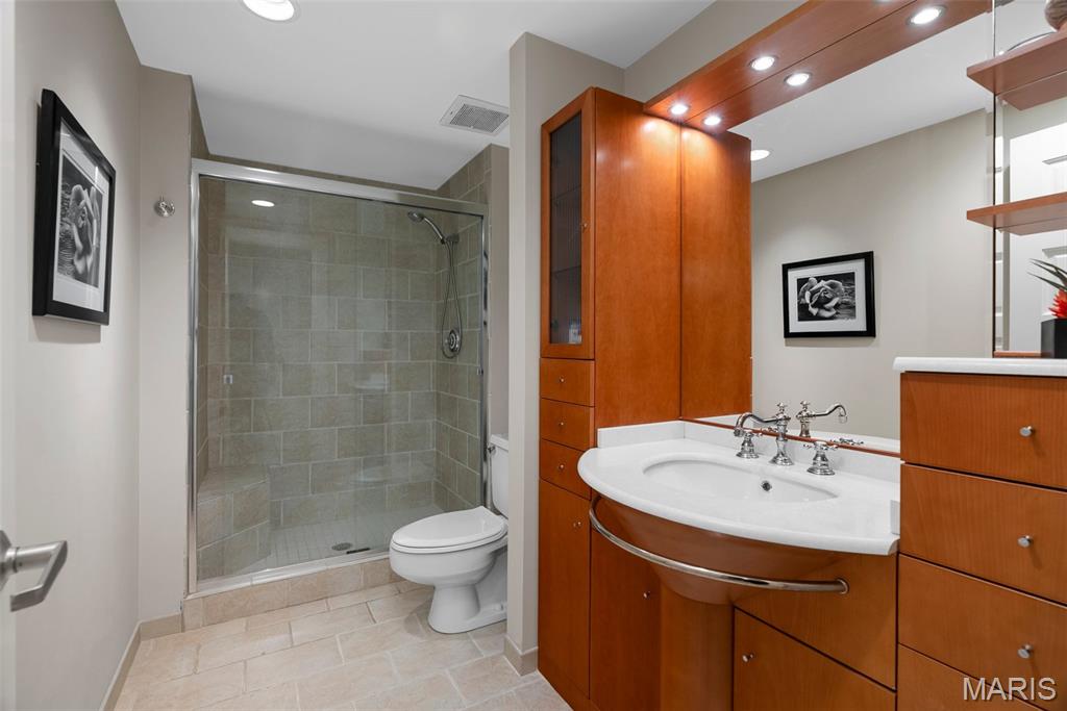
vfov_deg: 73.8
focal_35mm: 16
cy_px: 356
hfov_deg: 96.7
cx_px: 534
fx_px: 474
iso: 400
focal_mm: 16
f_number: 8
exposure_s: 1/1.67
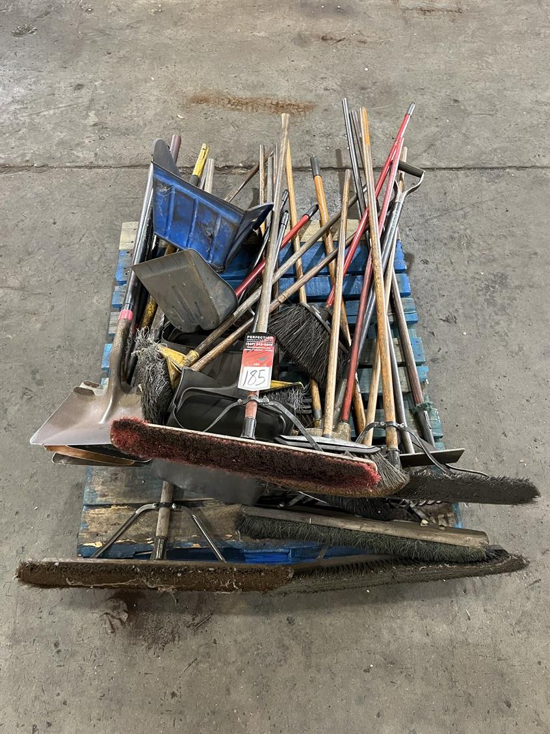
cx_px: 275
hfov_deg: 53.1
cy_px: 367
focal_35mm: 26
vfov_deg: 67.3
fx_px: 551
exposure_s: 1/60
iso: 500
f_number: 1.6
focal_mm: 5.1
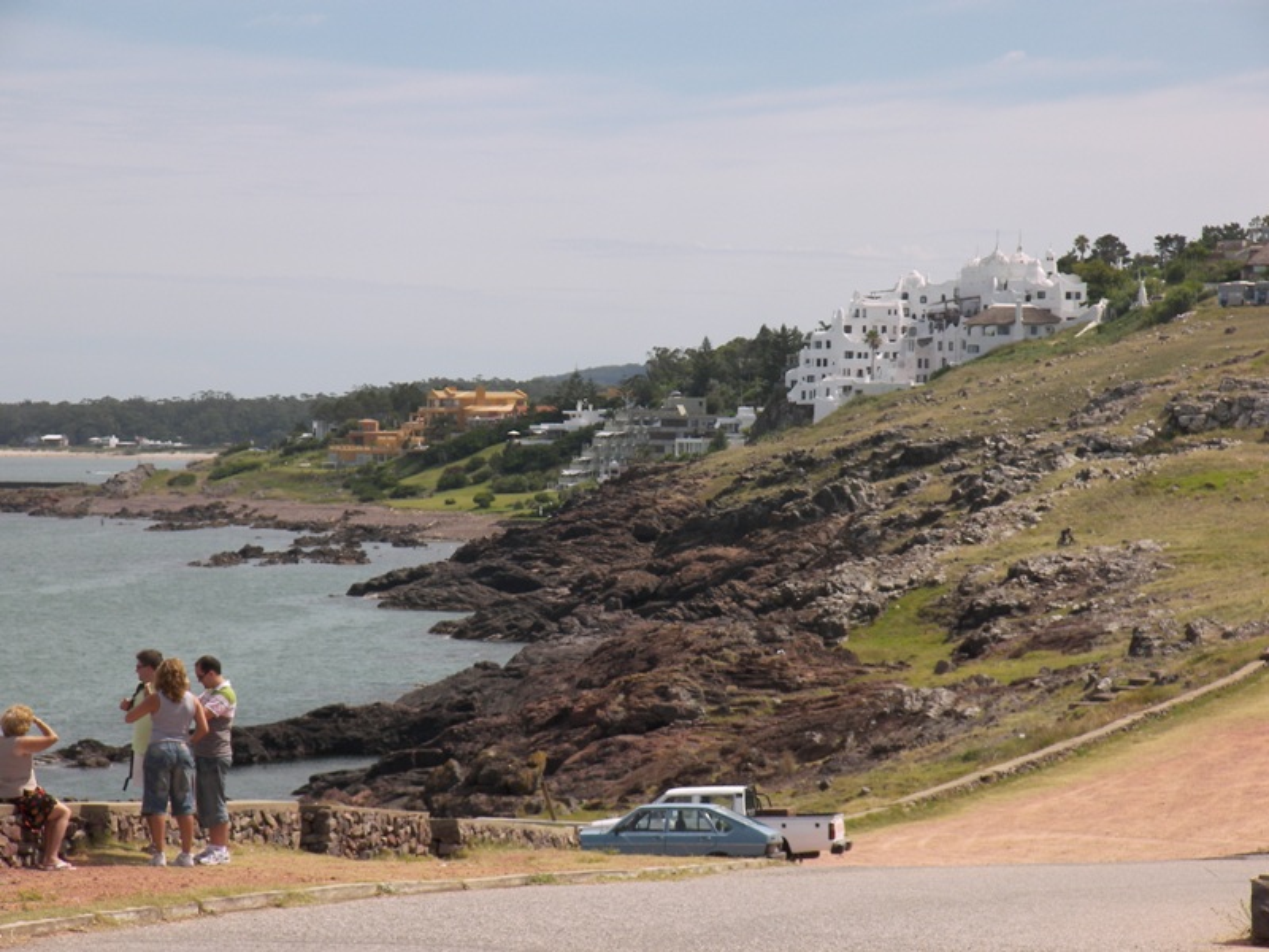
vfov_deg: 10.6
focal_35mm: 140
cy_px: 476
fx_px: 5132
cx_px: 634
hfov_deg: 14.1
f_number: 4.1
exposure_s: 1/640
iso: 50
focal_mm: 29.4
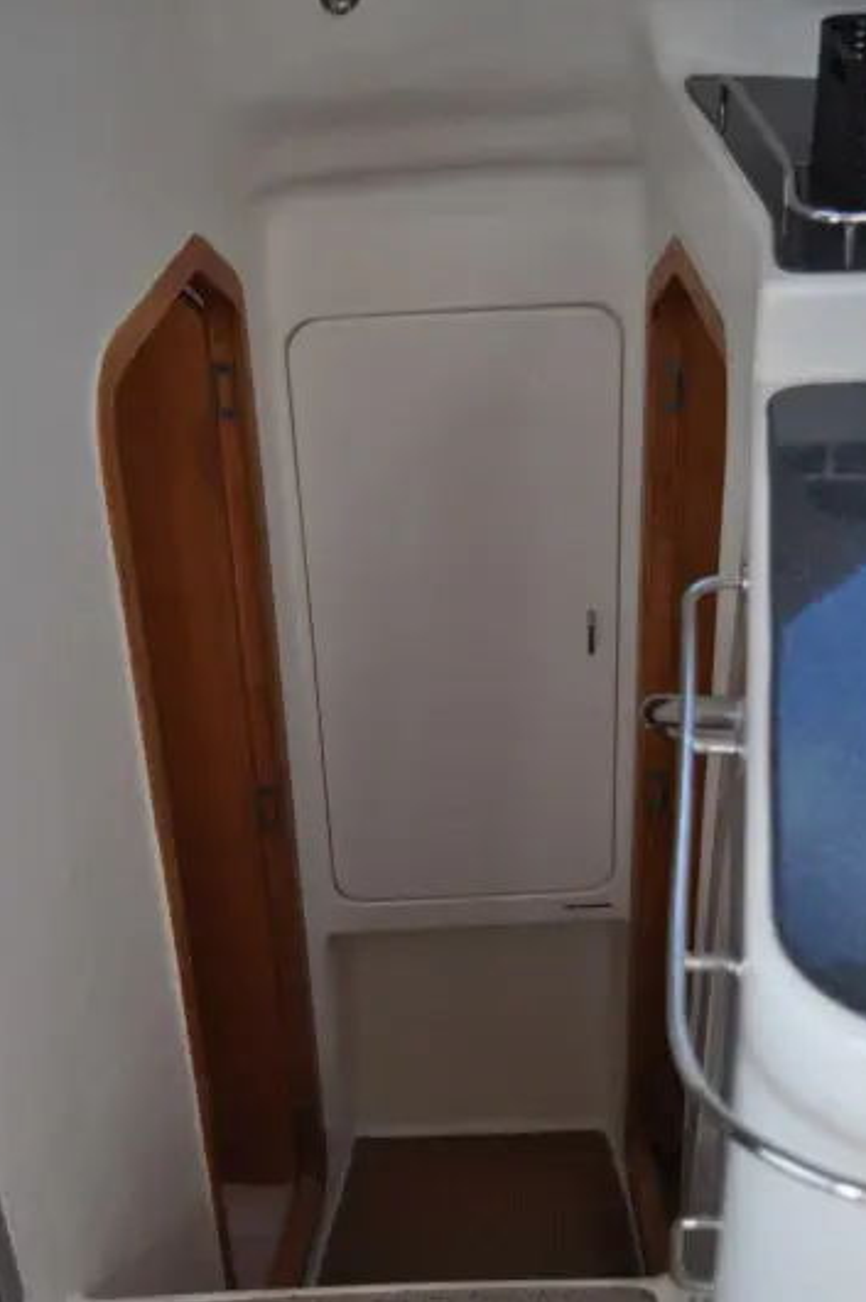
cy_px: 662
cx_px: 401
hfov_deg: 28.6
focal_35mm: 47
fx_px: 1699
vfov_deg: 41.9
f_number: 4.2
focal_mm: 26
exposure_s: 1/60
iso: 400
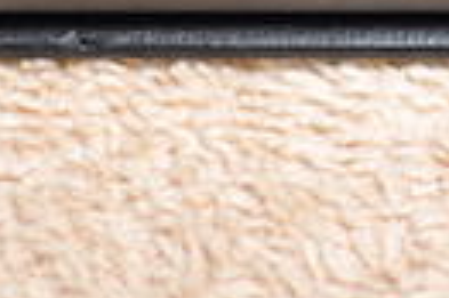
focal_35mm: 257
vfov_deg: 5.3
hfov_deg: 7.9
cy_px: -200
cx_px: 566
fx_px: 3207
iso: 360
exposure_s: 1/30
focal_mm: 35
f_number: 1.8
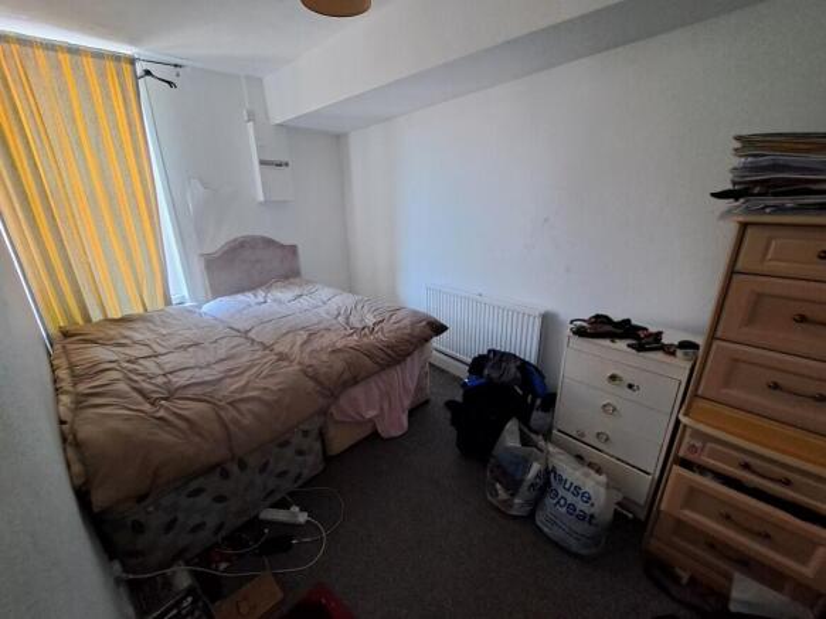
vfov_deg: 89.9
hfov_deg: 106.2
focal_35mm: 13
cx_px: 413
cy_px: 310
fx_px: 310
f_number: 2.2
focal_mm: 1.74
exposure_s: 1/50
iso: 250
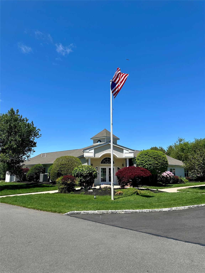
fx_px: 190
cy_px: 136
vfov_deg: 71.6
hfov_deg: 56.8
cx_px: 102
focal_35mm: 24
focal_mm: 6.86
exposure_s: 1/4348
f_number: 1.78
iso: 80
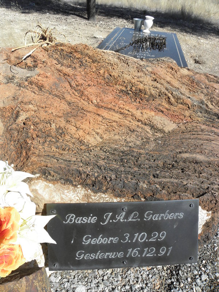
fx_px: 219
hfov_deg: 53.1
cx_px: 110
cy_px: 146
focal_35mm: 26
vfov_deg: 67.3
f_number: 5.6
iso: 64
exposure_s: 1/250
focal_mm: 4.6
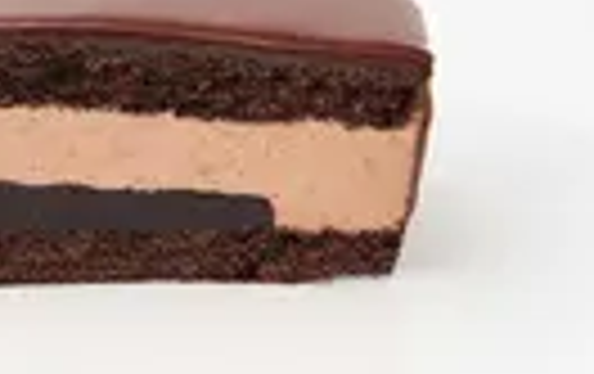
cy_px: 128
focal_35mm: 216
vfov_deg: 6.1
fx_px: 3503
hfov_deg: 9.6
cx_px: -27
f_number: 9
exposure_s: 1/125
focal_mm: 70
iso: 100
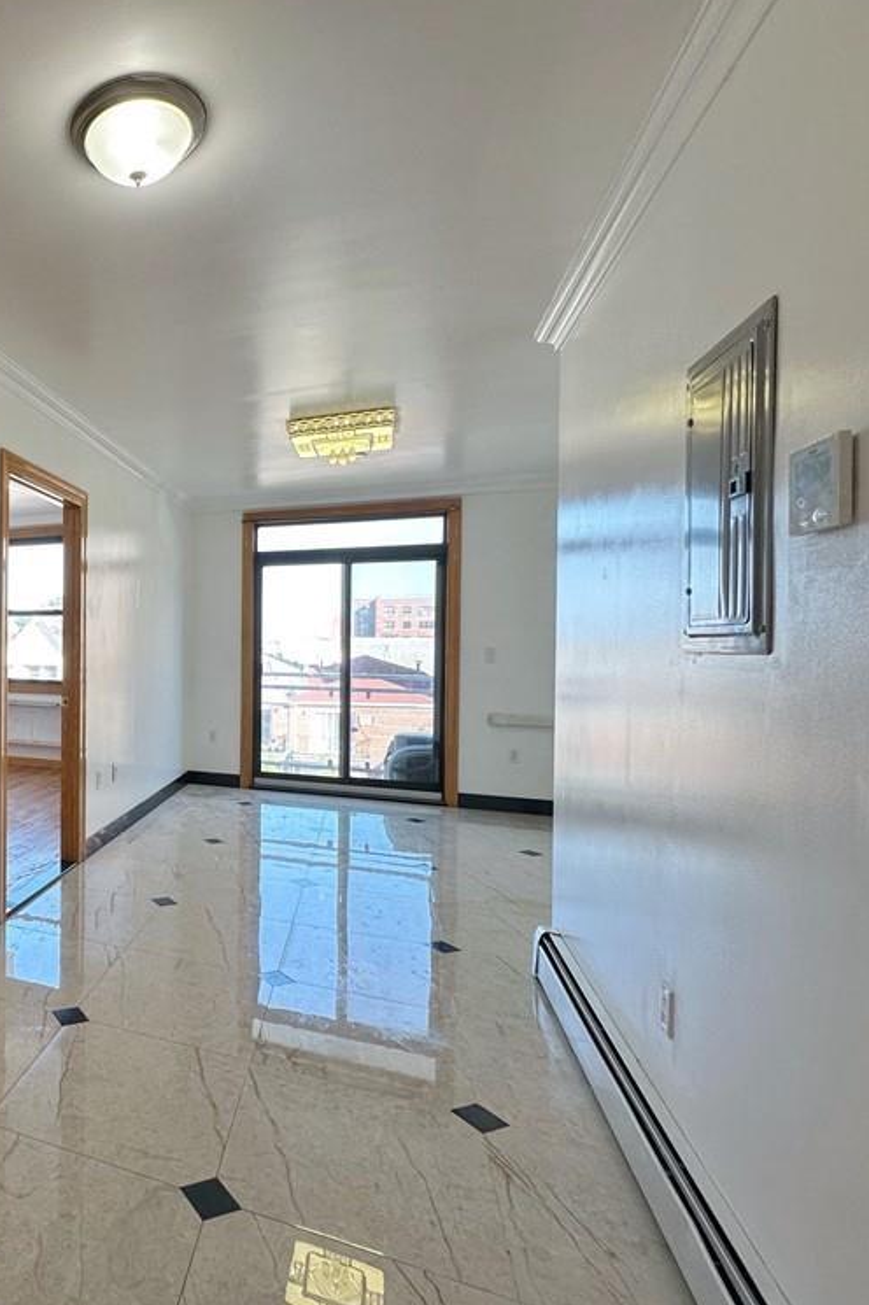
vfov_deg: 84.0
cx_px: 32
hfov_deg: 51.7
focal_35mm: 20
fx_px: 725
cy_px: 649
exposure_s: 1/120
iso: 80
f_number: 2.2
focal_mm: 2.22
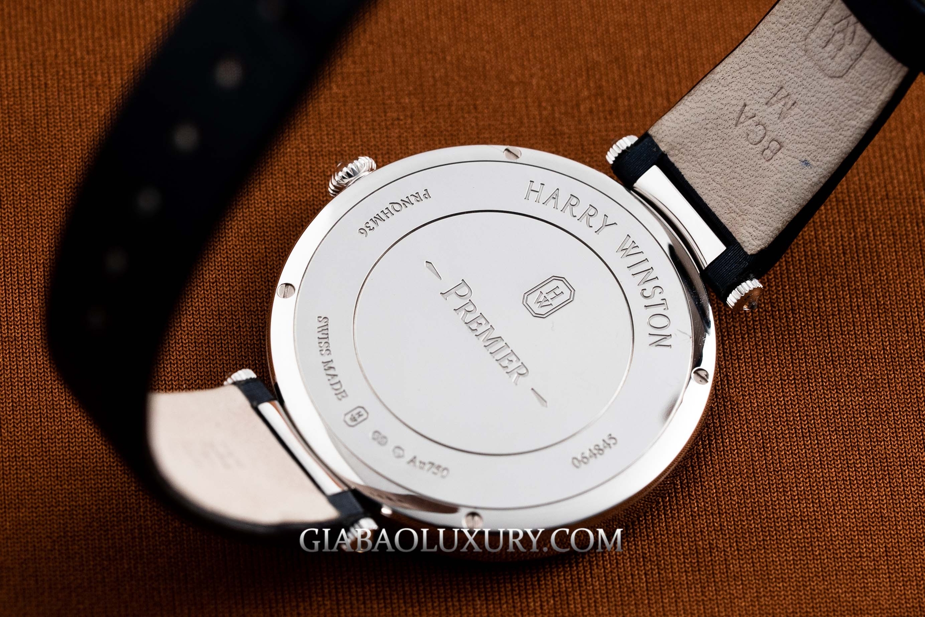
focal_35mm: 135
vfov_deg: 10.2
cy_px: 308
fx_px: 3470
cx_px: 462
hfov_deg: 15.2
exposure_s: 1/20
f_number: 8
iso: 500
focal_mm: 90
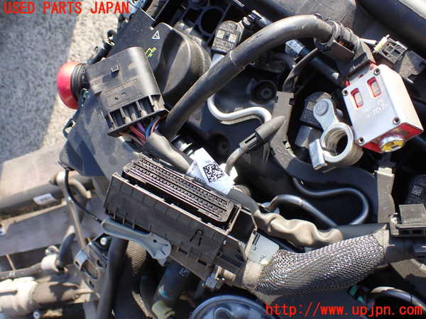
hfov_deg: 60.0
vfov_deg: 46.8
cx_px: 213
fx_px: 369
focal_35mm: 30
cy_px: 160
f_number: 2.3
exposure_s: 1/200
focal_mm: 5.4
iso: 100
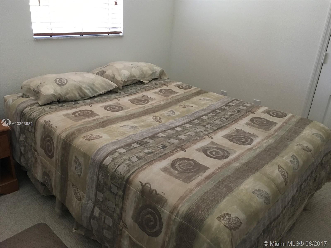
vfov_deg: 48.2
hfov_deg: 61.7
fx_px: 277
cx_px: 166
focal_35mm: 29
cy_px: 124
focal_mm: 4.15
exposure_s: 1/30
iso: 160
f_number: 2.2
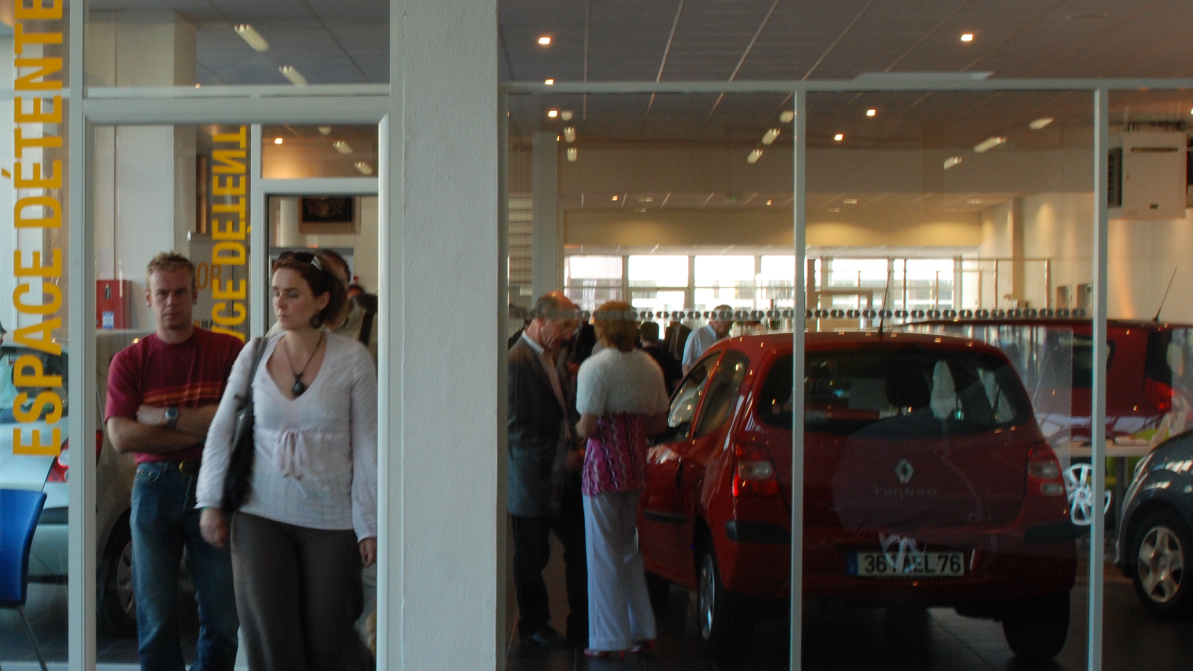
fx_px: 2404
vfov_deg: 15.9
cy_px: 411
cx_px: 182
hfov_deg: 27.1
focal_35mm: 76
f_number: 10
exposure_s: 1/25
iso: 400
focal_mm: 28
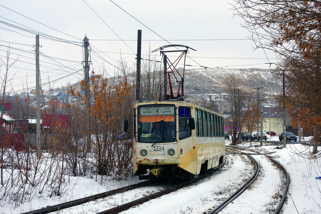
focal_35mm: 59
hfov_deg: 33.9
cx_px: 160
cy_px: 107
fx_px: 526
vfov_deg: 23.0
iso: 125
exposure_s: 1/500
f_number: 5.6
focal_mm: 21.77
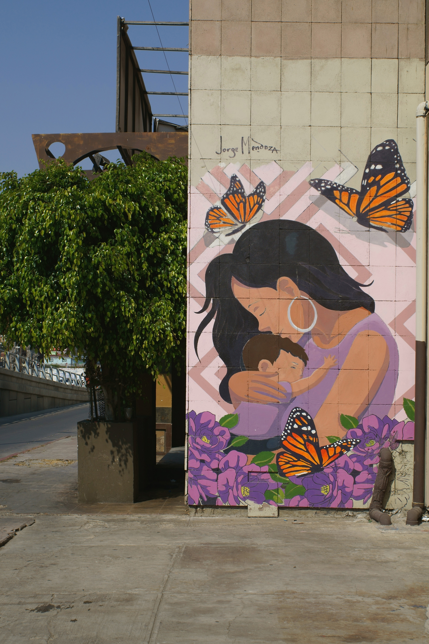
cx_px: 214
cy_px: 322
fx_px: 939
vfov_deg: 37.9
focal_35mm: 52
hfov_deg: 25.7
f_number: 8
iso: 100
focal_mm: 35
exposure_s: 1/400
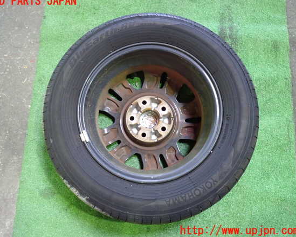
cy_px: 116
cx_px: 140
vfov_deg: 45.8
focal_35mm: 32
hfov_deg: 55.6
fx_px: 280
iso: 640
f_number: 2.3
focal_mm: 5.4
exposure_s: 1/30
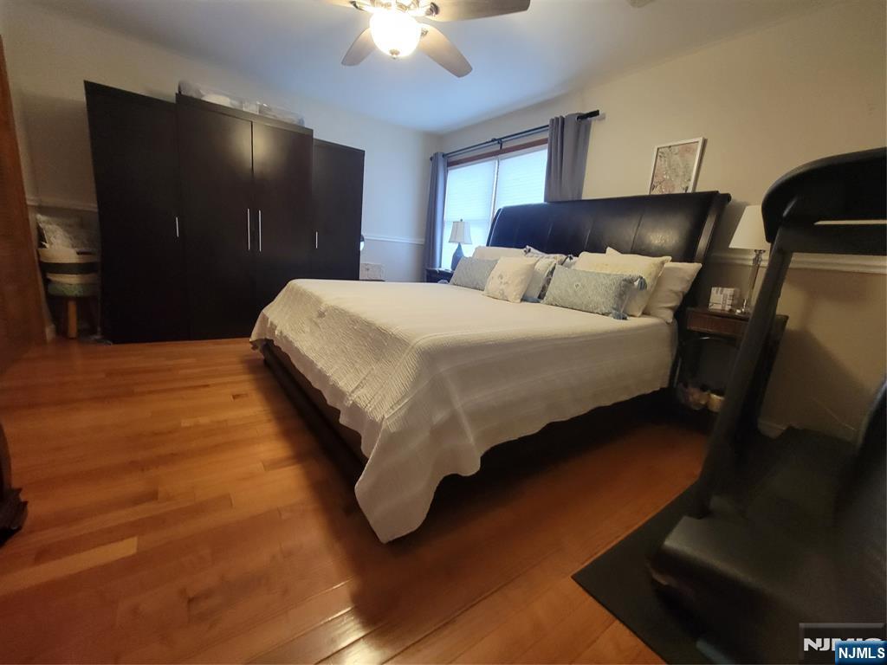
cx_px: 444
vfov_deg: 89.9
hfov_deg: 106.2
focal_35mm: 13
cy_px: 332
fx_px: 333
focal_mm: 2.2
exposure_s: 1/30
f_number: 2.2
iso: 500
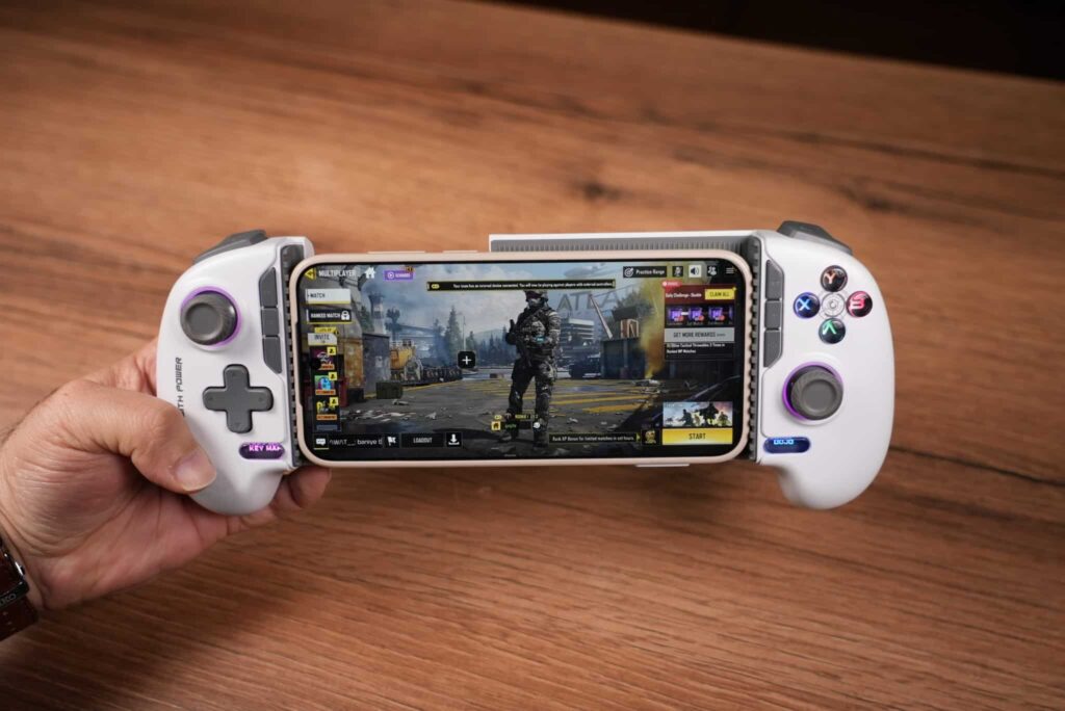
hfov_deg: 55.8
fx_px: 1006
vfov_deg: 38.9
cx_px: 532
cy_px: 356
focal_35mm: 34
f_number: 4
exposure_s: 1/200
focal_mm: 34
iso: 640
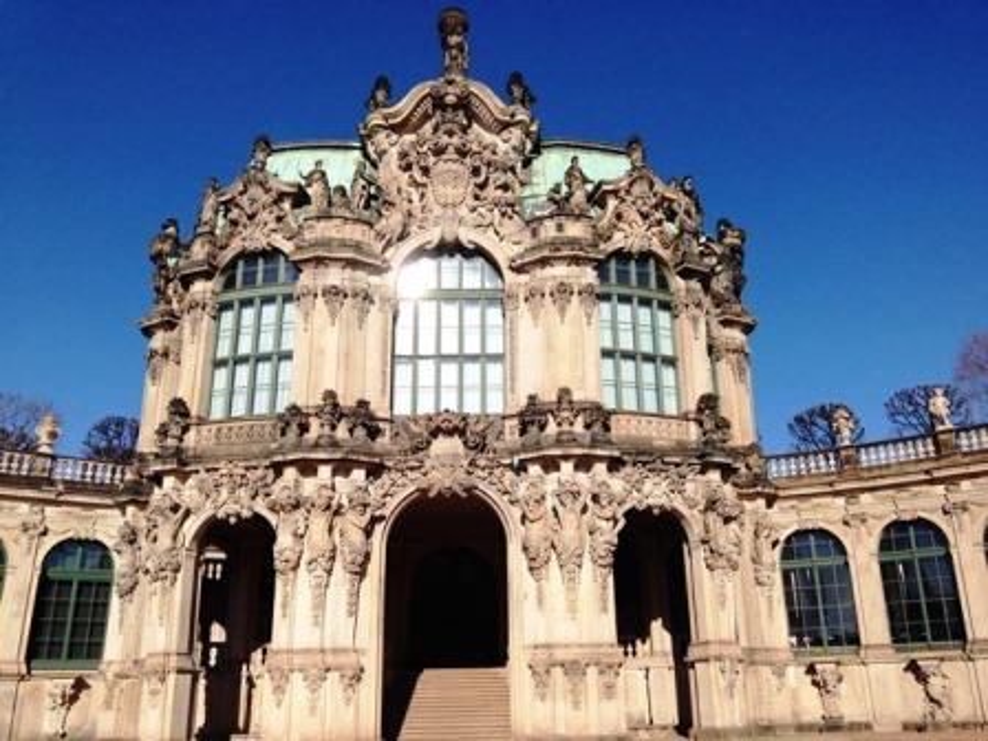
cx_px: 494
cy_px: 370
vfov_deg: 42.9
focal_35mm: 33
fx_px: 942
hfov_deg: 55.4
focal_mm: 4.12
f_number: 2.4
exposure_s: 1/2857
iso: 50
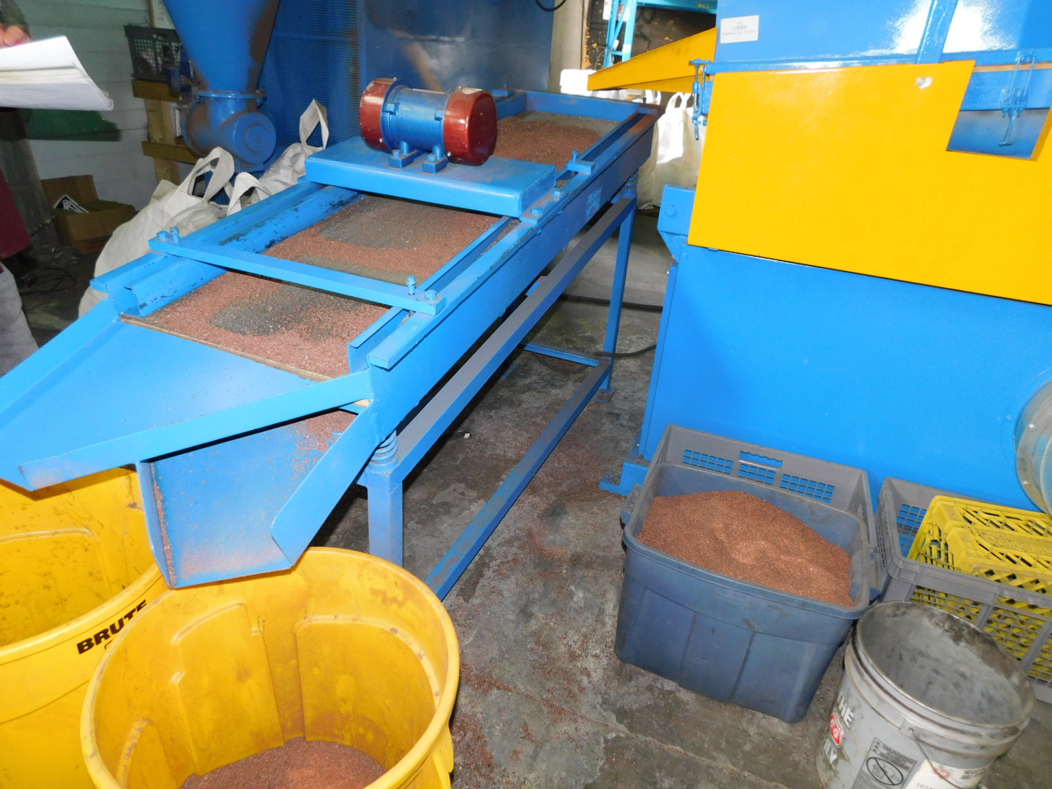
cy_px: 394
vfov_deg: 58.9
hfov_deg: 73.9
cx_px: 526
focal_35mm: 23
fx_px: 699
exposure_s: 1/30
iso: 200
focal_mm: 4
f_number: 3
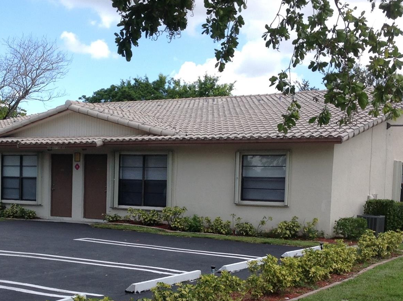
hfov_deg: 31.7
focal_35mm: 61
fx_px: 709
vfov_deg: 23.6
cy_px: 235
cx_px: 179
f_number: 2.4
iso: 50
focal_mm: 4.28
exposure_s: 1/840
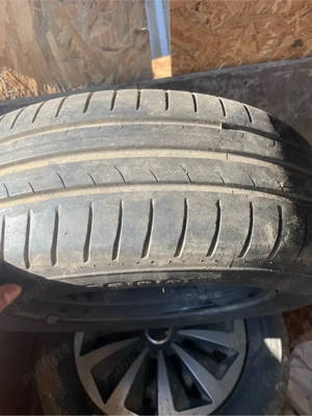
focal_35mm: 26
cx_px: 156
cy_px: 208
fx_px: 312
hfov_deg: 53.1
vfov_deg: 67.3
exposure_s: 1/509
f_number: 1.6
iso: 32
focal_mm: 4.2
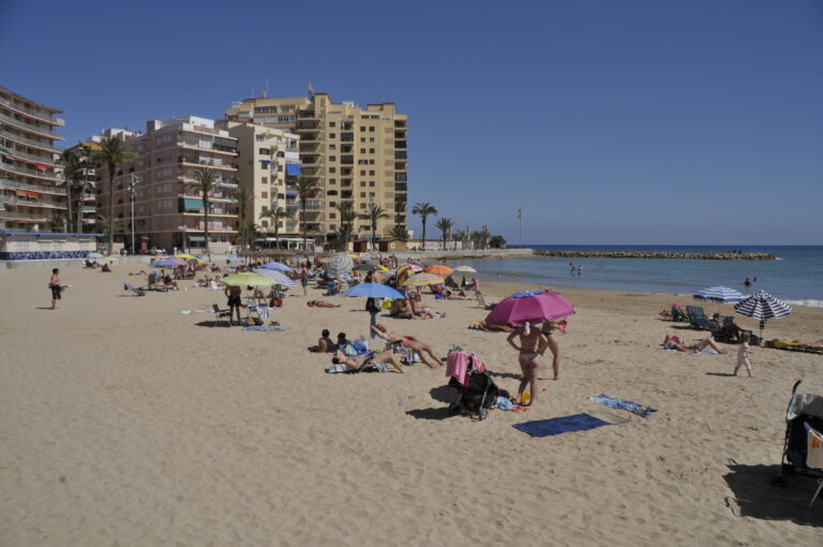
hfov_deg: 67.4
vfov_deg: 47.8
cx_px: 412
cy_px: 274
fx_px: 616
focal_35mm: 27
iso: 200
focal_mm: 18
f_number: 13
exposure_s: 1/640
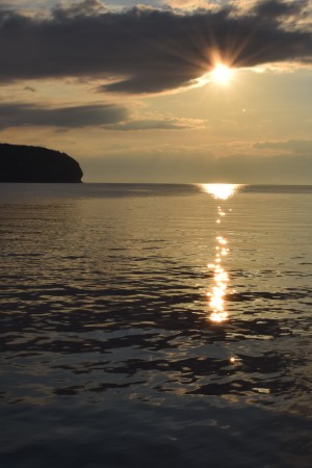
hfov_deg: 22.5
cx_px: 212
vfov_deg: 33.2
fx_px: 780
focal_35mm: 60
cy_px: 171
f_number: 14
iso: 200
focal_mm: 20
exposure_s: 1/800
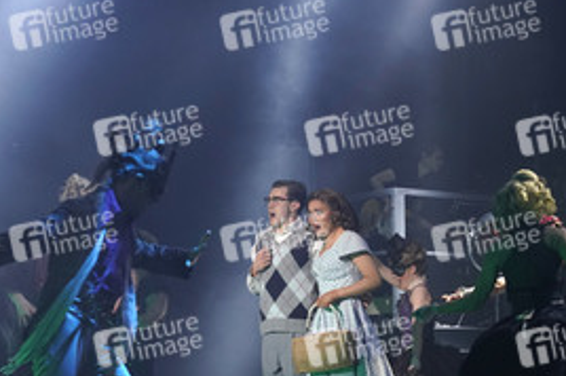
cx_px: 303
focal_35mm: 96
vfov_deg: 14.2
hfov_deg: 21.3
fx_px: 1507
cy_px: 289
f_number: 7.1
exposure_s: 1/200
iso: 1600
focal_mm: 57
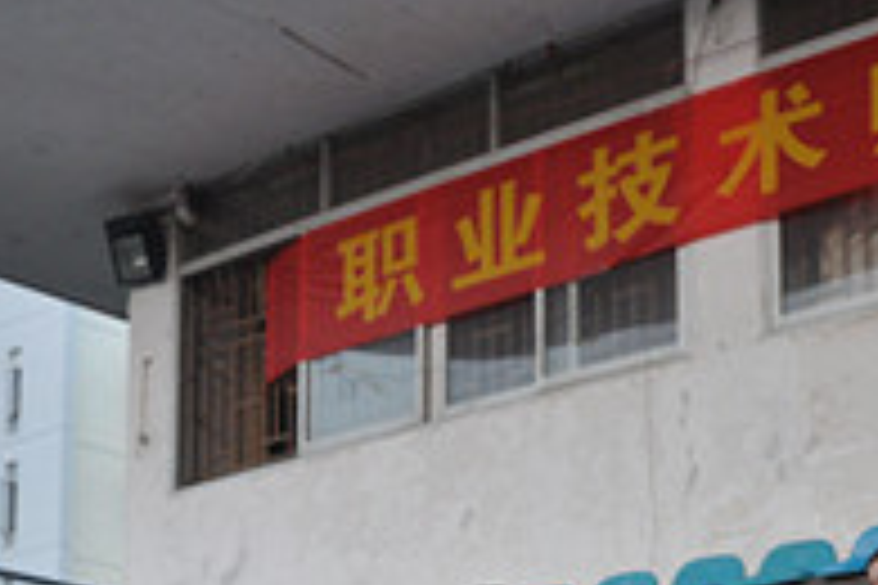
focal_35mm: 83
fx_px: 2024
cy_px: 886
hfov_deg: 24.4
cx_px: 581
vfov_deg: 15.2
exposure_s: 1/160
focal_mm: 18
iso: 720
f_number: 4.5
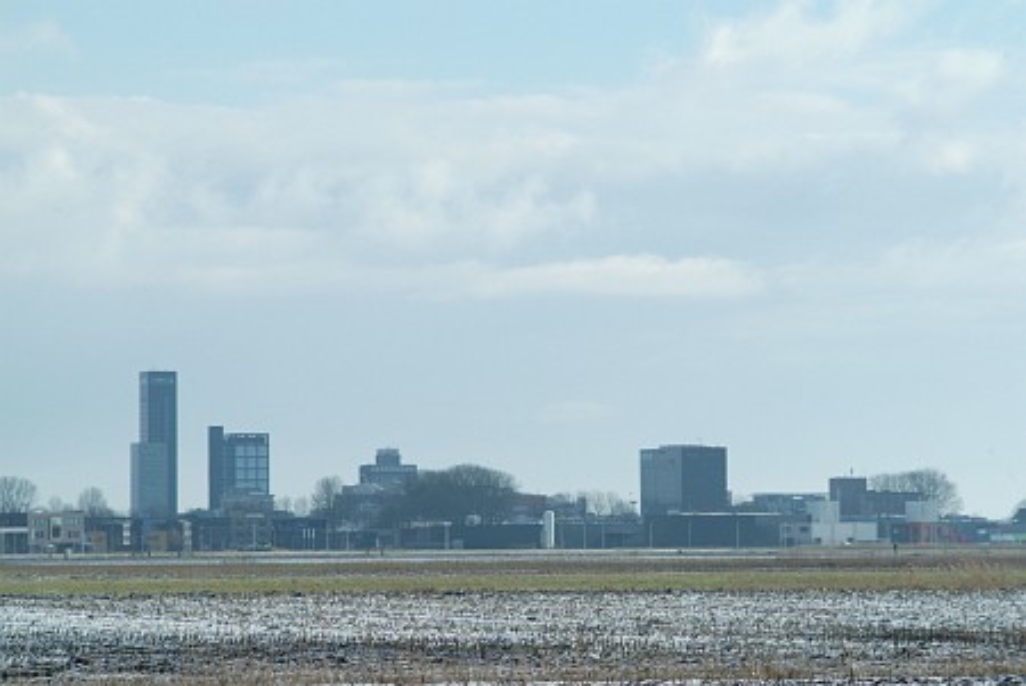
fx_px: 5791
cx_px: 513
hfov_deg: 10.1
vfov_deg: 6.8
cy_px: 343
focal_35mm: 203
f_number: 6.7
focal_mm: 135
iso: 400
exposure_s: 1/1500
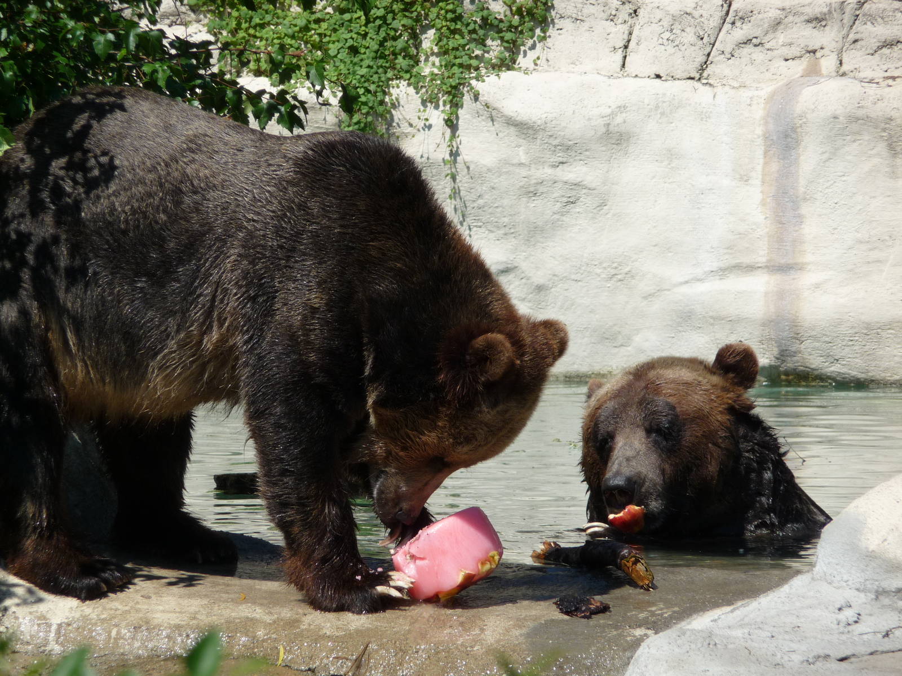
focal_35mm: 256
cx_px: 451
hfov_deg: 7.7
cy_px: 338
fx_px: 6671
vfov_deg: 5.8
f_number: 4.9
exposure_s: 1/640
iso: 100
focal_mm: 44
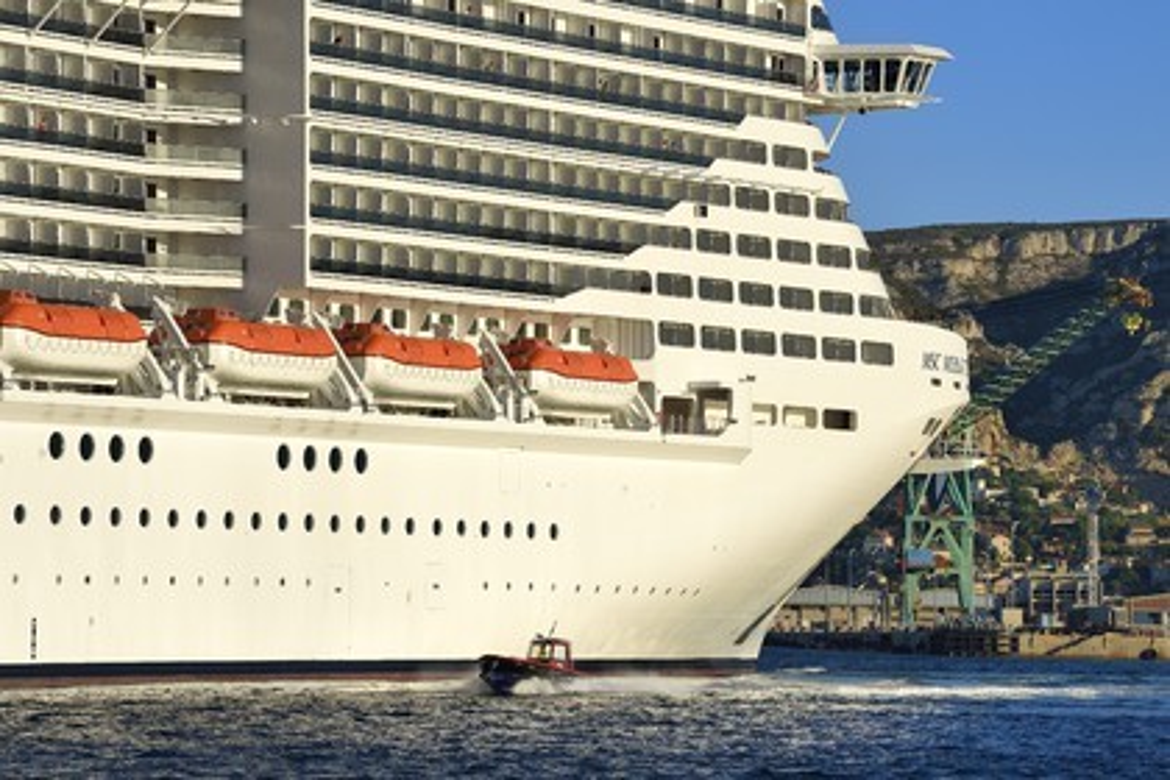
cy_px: 390
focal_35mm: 200
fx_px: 6499
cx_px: 585
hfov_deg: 10.3
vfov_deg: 6.9
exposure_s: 1/640
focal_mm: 200
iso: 200
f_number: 9
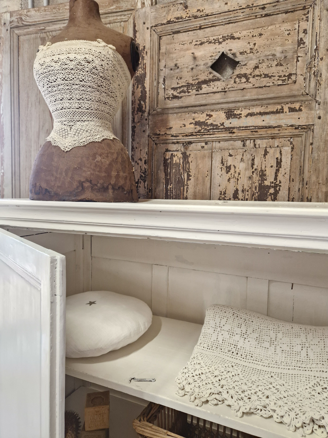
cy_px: 219
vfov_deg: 73.9
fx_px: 291
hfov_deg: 58.9
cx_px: 164
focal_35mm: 23
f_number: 1.8
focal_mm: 5.4
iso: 400
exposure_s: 1/100
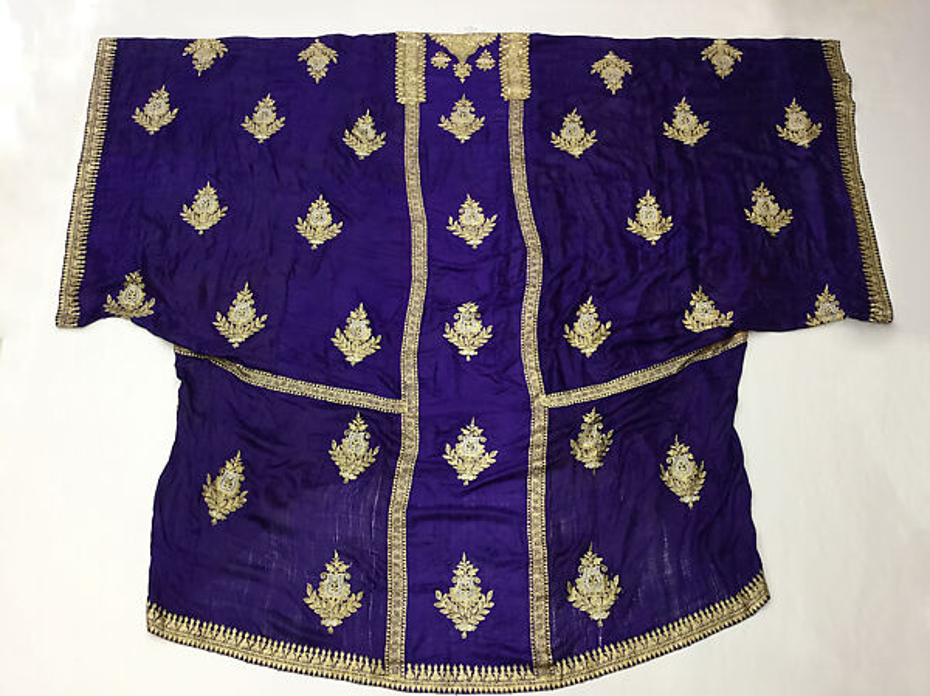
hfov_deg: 58.4
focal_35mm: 31
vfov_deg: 45.4
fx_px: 832
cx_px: 465
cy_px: 348
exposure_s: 1/30
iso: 32
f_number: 2.4
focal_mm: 3.3
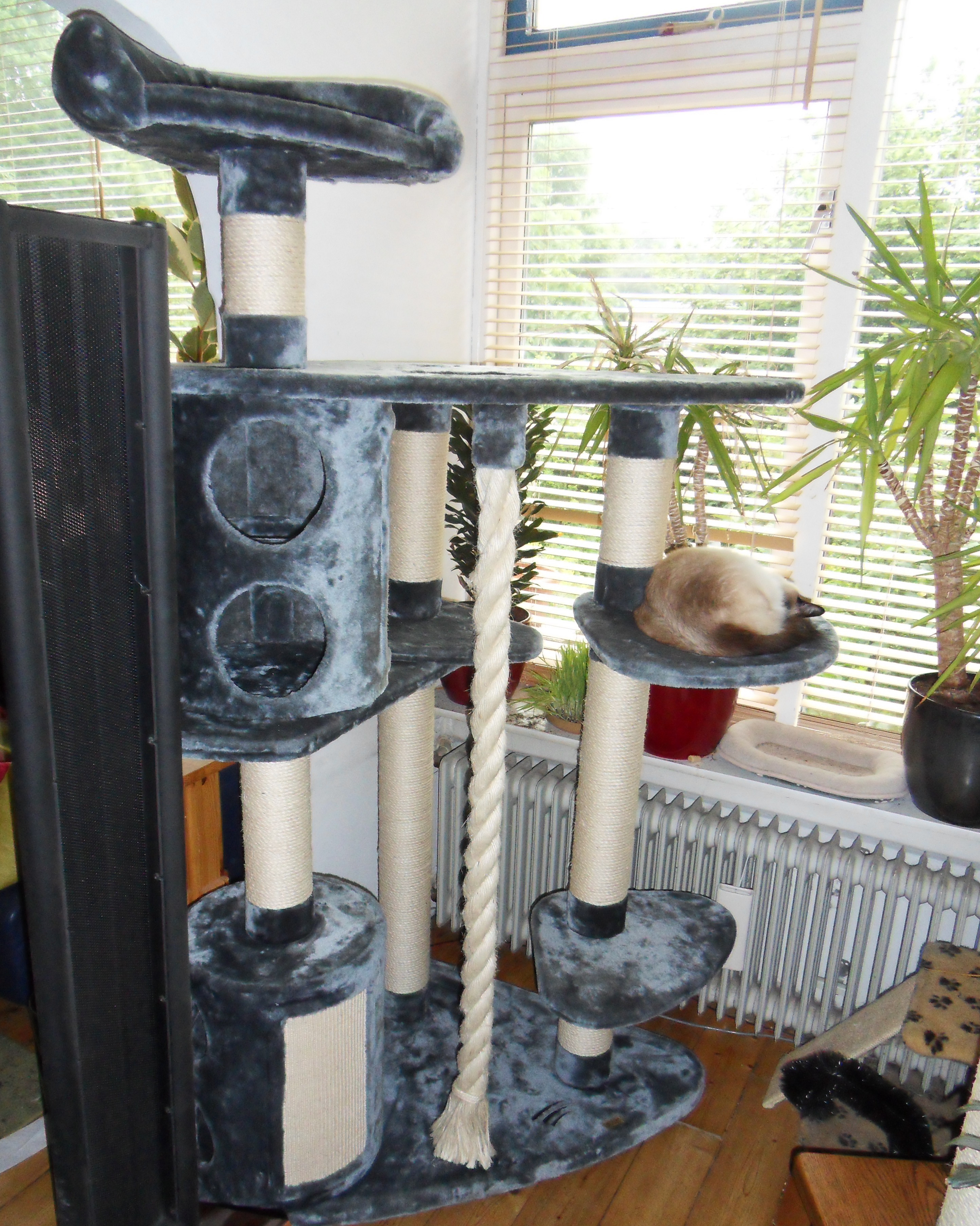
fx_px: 943
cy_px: 664
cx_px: 488
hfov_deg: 54.9
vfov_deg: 65.9
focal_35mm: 26
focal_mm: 4.2
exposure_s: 1/45
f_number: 3.3
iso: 400
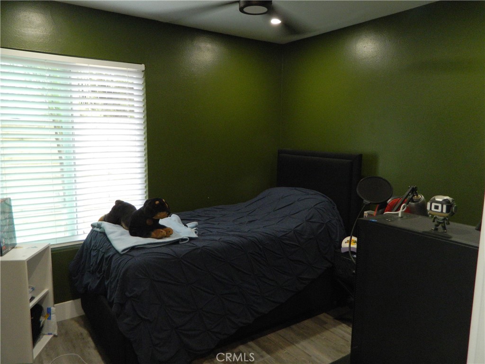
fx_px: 350
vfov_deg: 54.9
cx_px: 242
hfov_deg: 69.4
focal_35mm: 25
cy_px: 182
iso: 280
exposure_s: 1/30
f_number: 3.1
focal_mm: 4.5
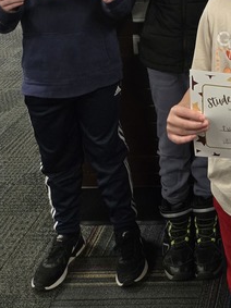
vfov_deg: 24.9
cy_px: -116
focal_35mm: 65
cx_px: 314
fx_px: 579
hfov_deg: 20.3
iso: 500
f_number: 1.8
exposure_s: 1/120
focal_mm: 5.4
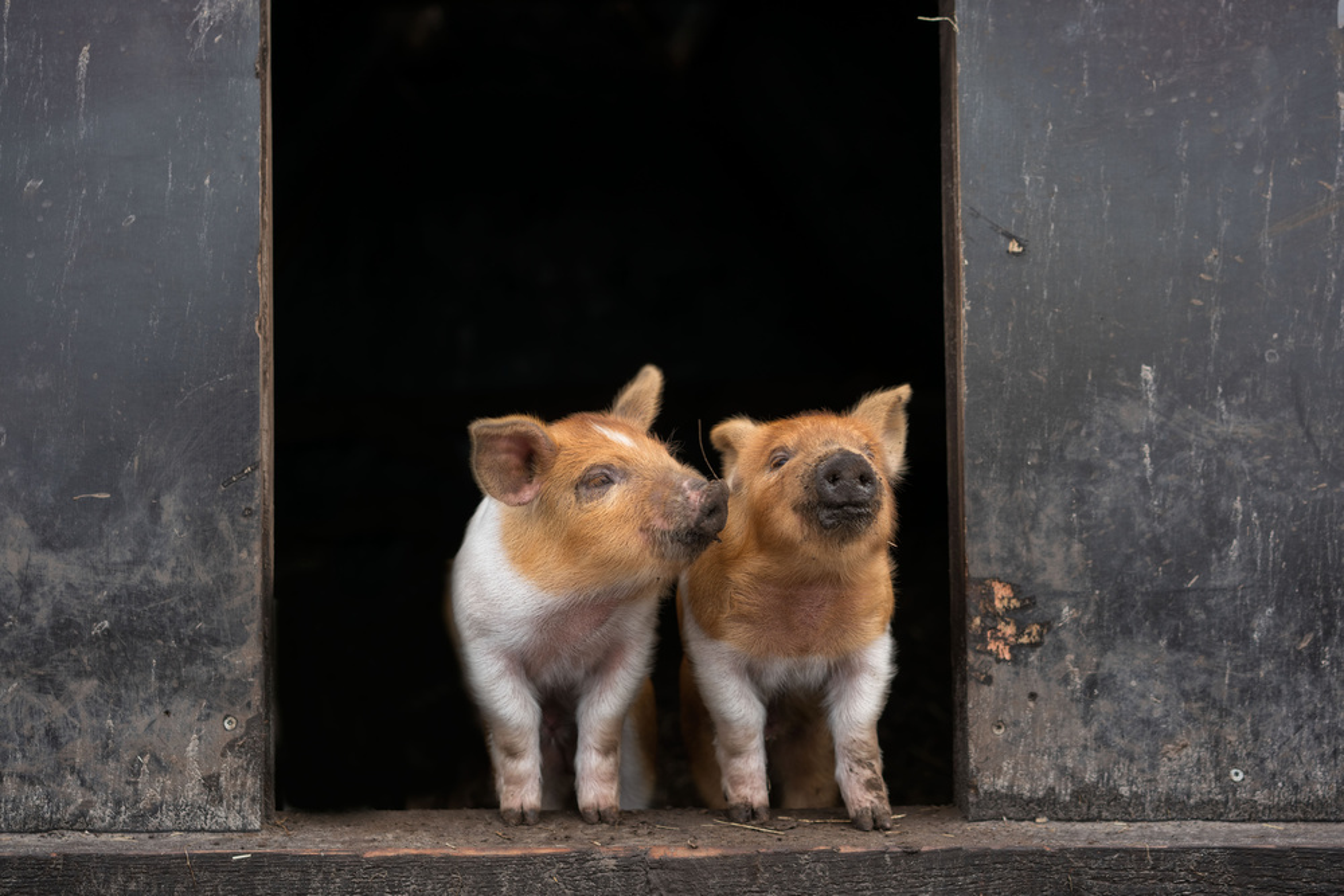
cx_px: 672
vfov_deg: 24.6
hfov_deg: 36.2
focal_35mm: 55
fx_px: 2053
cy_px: 448
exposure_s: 1/125
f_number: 3.5
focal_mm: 55
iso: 200
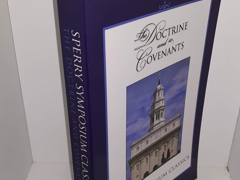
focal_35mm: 49
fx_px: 340
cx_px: 138
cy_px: 114
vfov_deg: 29.6
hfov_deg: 38.8
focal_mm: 3.7
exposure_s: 1/167
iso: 40
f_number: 1.7
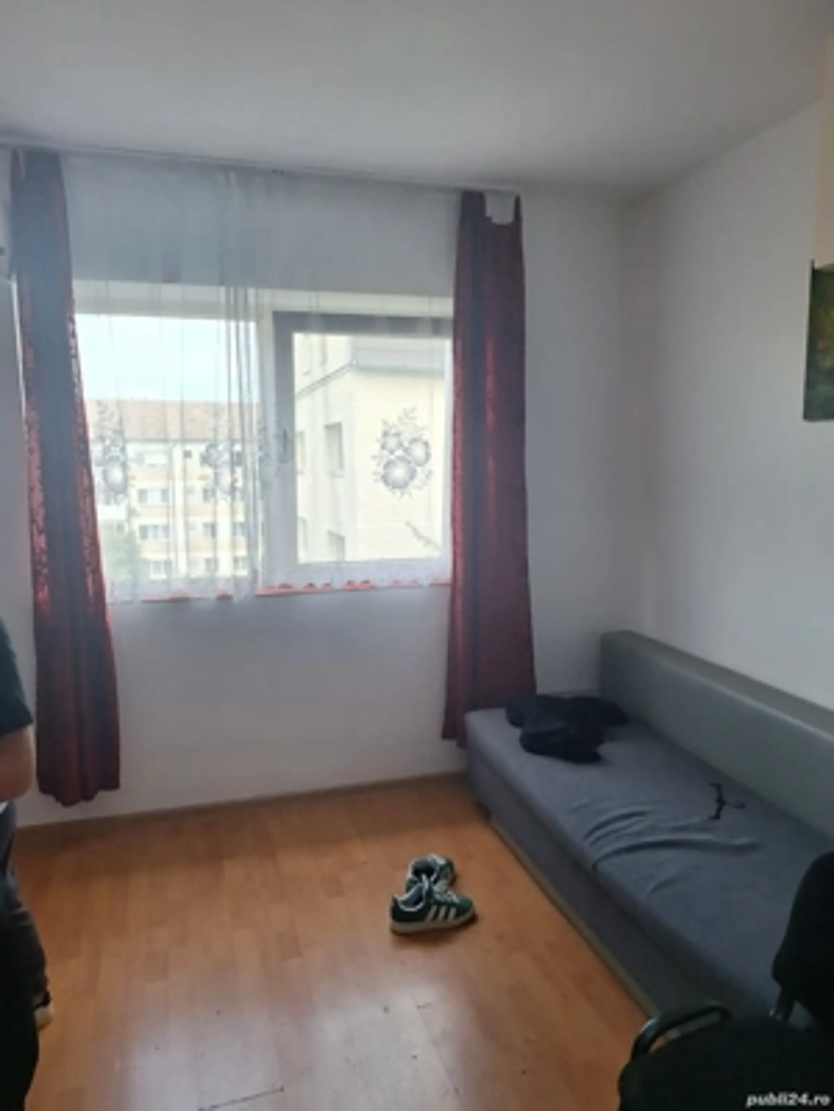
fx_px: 739
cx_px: 417
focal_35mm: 23
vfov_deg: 73.9
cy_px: 556
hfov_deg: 58.9
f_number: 1.8
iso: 40
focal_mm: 5.54
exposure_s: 1/121
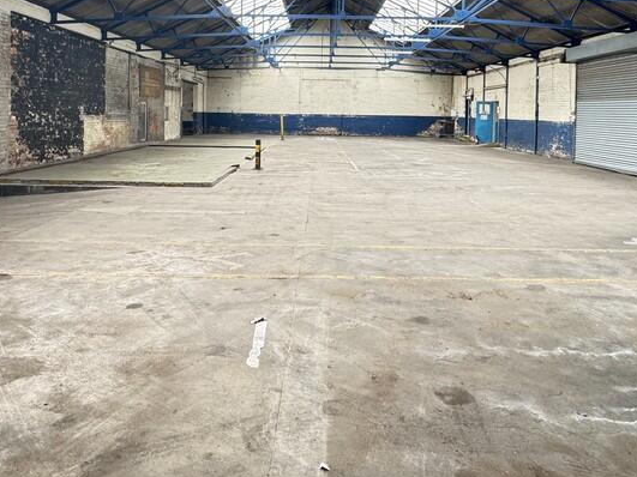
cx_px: 318
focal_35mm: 27
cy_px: 126
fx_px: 497
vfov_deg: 49.5
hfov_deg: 65.3
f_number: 2.2
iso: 200
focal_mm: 2.22
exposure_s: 1/99
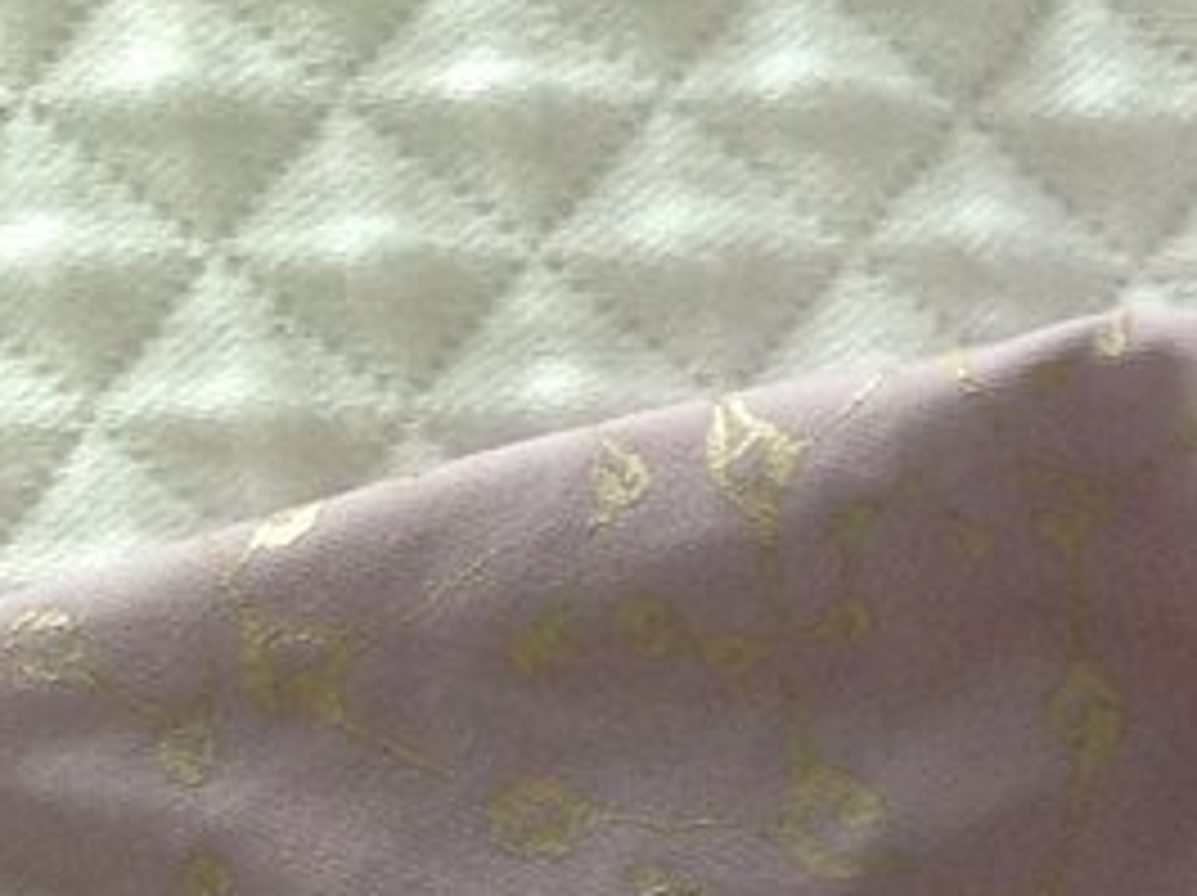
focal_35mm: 176
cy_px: 1576
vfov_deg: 8.1
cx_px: 2493
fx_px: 6080
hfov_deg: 10.3
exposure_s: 1/20
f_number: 2.4
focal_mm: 4.28
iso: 50
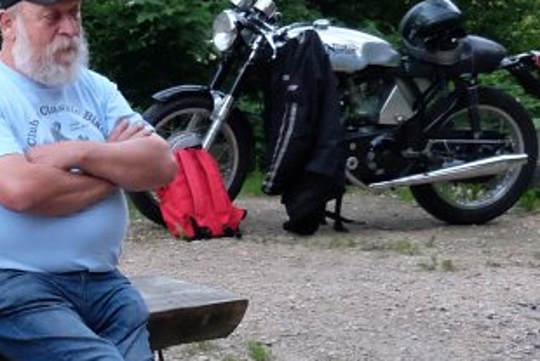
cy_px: 344
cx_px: -206
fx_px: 1936
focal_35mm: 129
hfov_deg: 15.0
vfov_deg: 10.6
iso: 4000
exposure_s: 1/110
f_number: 4.2
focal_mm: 26.6
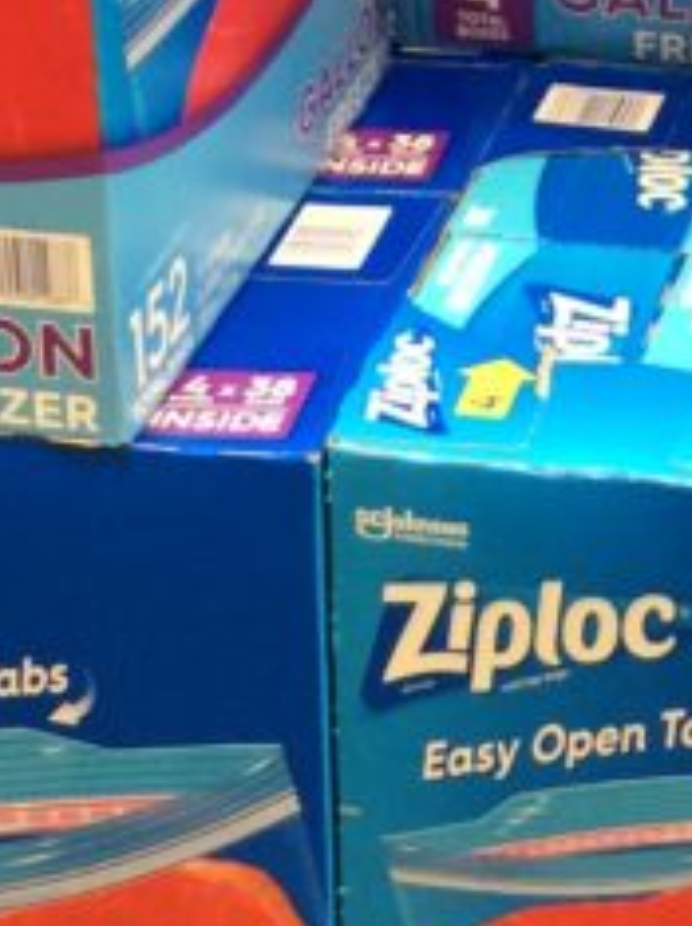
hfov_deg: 11.3
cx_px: 977
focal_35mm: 127
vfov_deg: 14.8
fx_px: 3391
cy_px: -285
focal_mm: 4.15
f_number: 2.2
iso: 100
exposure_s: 1/33
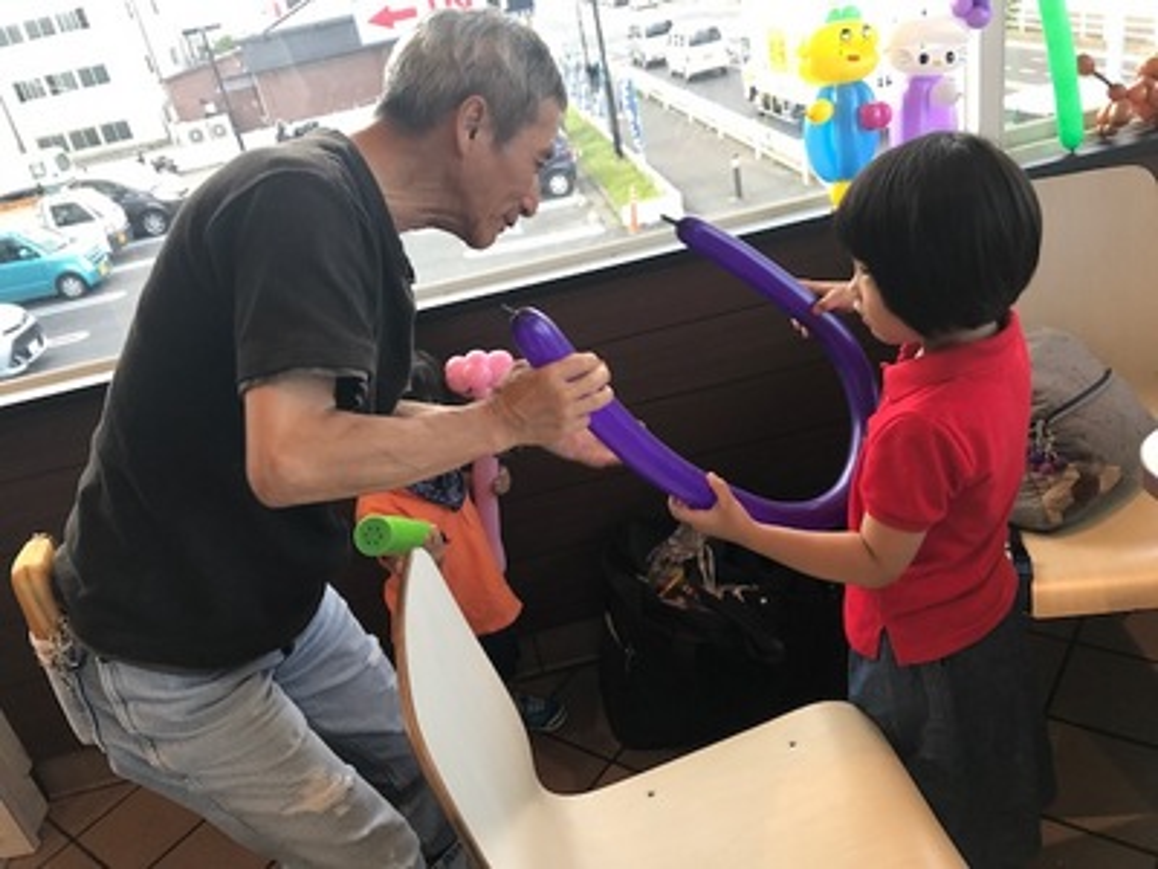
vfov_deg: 49.7
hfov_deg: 63.4
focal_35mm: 28
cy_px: 434
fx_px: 937
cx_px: 579
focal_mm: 3.99
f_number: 1.8
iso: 25
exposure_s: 1/120
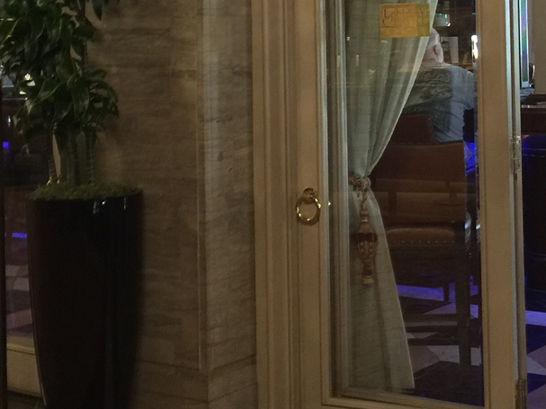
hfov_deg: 24.9
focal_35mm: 78
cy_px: 30
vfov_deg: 18.5
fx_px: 1230
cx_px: 380
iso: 80
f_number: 2.2
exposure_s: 1/4
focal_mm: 4.15
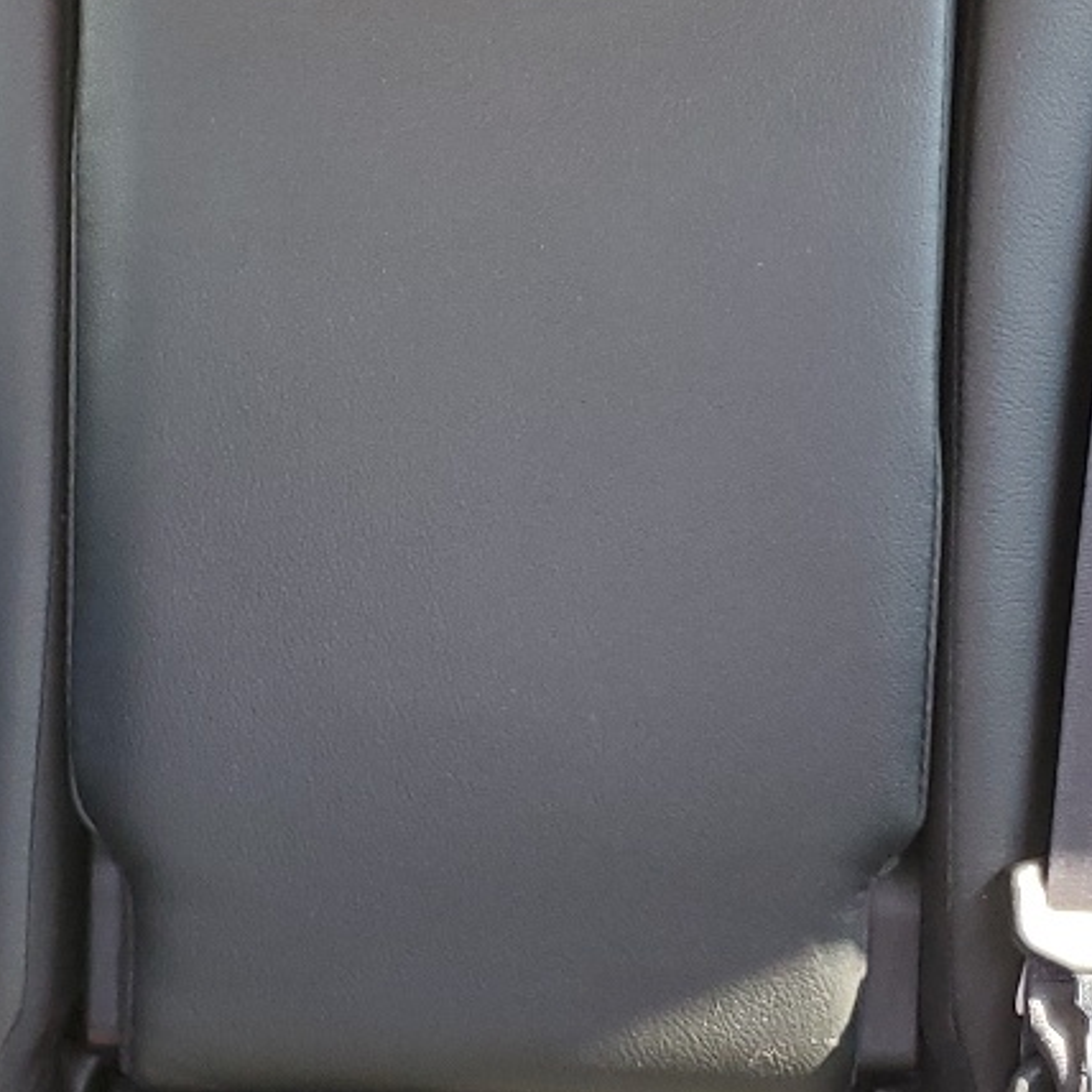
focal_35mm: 86
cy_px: 518
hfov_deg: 20.2
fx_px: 3069
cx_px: 541
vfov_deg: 20.2
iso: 81
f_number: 1.5
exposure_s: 1/60.2
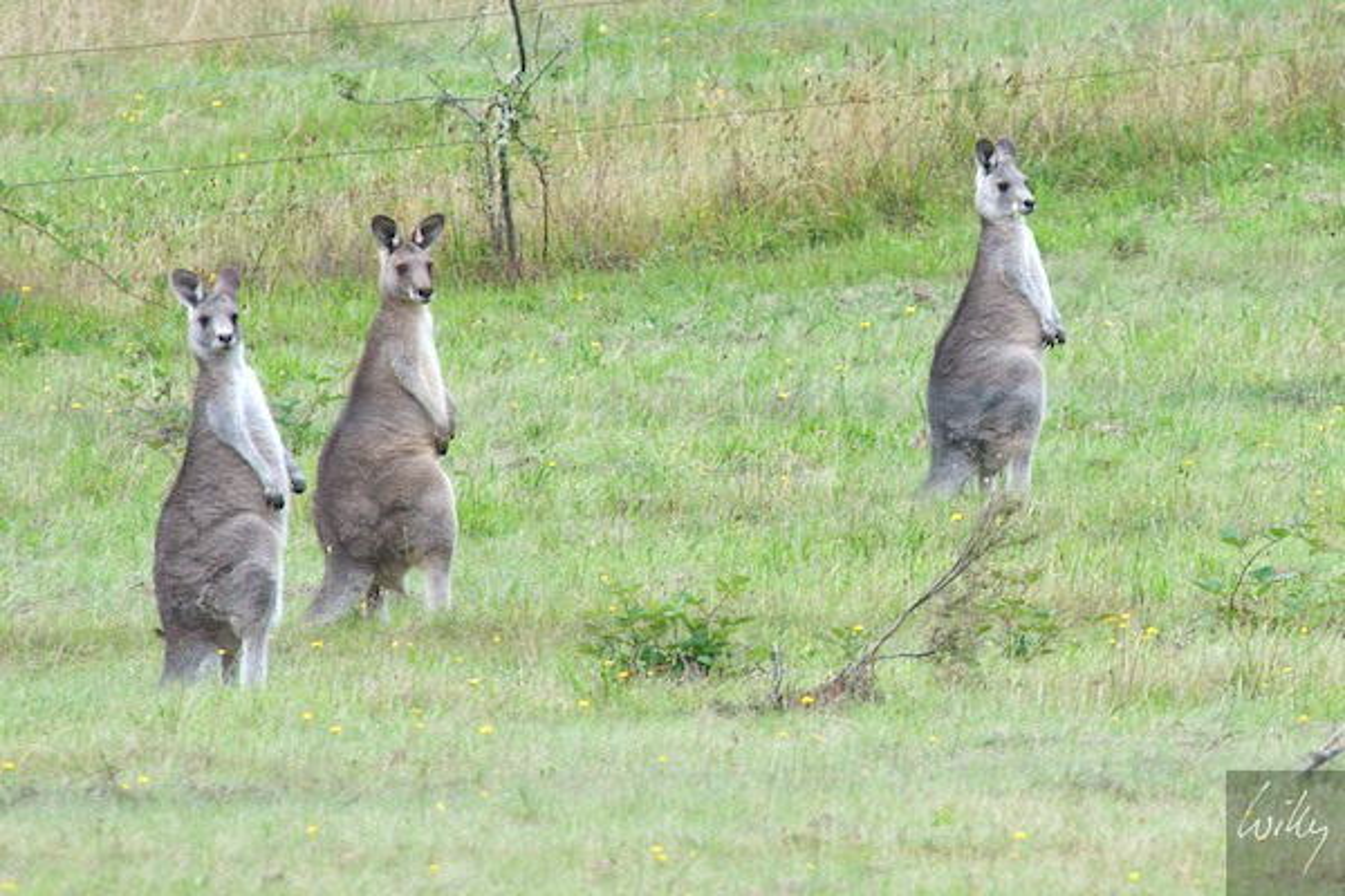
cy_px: 448
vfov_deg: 2.3
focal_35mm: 600
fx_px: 22415
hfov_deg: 3.4
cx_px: 672
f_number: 6.3
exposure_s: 1/160
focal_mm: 400
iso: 250
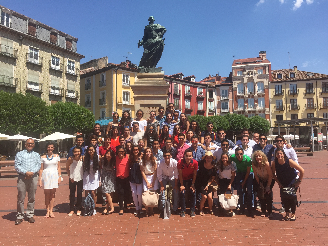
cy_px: 123
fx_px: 275
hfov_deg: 61.7
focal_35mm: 29
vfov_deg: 48.2
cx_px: 164
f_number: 2.2
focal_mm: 4.15
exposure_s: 1/1980
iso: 32
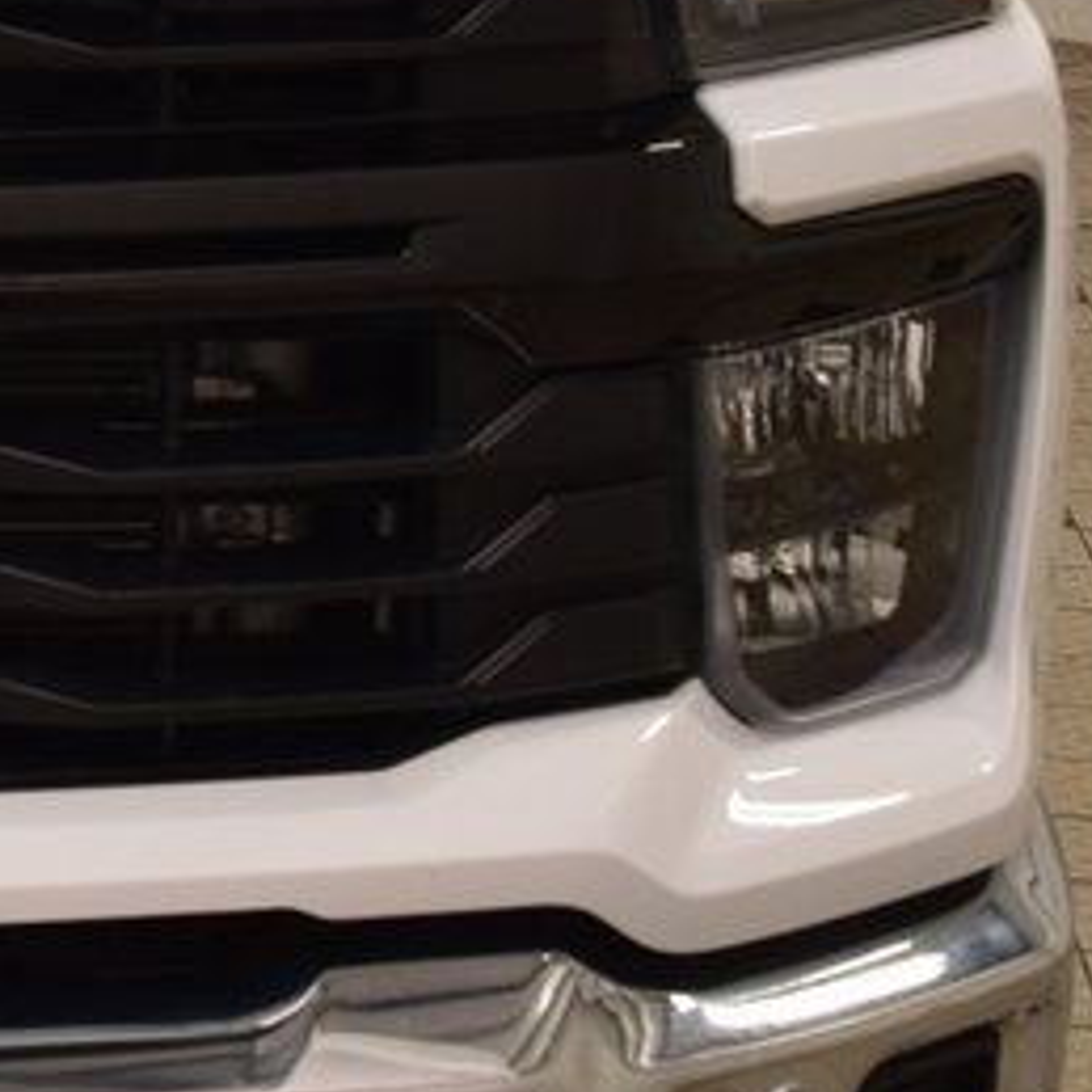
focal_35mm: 121
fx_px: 4319
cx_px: -649
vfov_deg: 14.3
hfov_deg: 13.4
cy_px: 230
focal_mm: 24
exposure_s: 1/40
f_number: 7.1
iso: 400
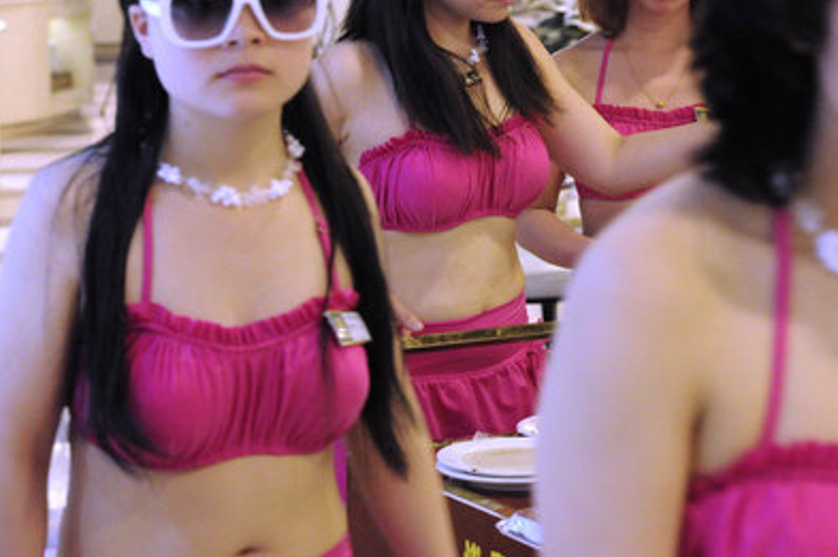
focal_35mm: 107
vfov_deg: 12.7
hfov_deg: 19.0
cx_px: 621
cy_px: 146
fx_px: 2488
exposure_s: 1/100
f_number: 5
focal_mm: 70
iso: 12800
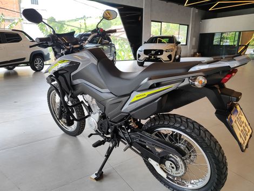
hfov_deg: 71.5
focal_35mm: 24
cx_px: 127
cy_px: 96
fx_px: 176
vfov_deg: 56.9
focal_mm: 5.89
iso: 75
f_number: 1.89
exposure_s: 1/120
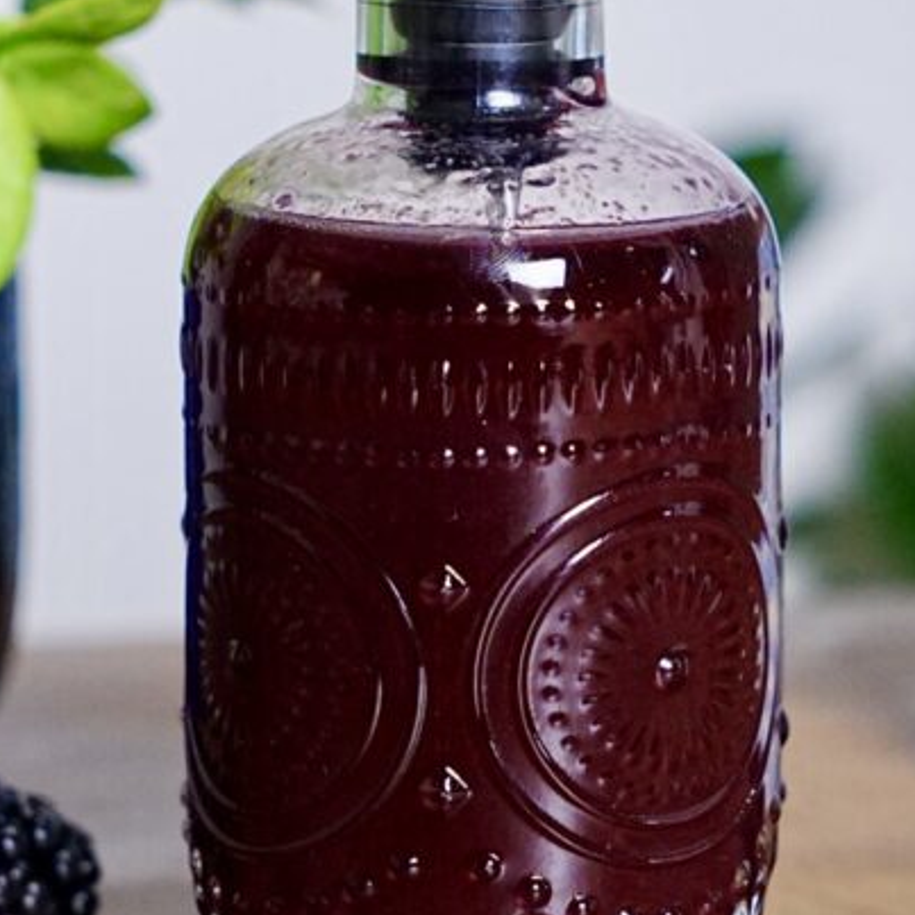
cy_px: 341
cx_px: 502
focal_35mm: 162
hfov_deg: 10.8
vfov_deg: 10.8
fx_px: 4845
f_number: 4
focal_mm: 50
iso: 2000
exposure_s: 1/125
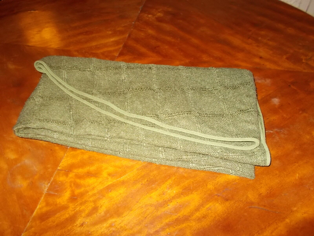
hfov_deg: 67.3
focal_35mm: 26
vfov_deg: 53.1
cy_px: 118
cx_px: 157
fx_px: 236
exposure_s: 1/25
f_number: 3.2
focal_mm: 4.6
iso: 200
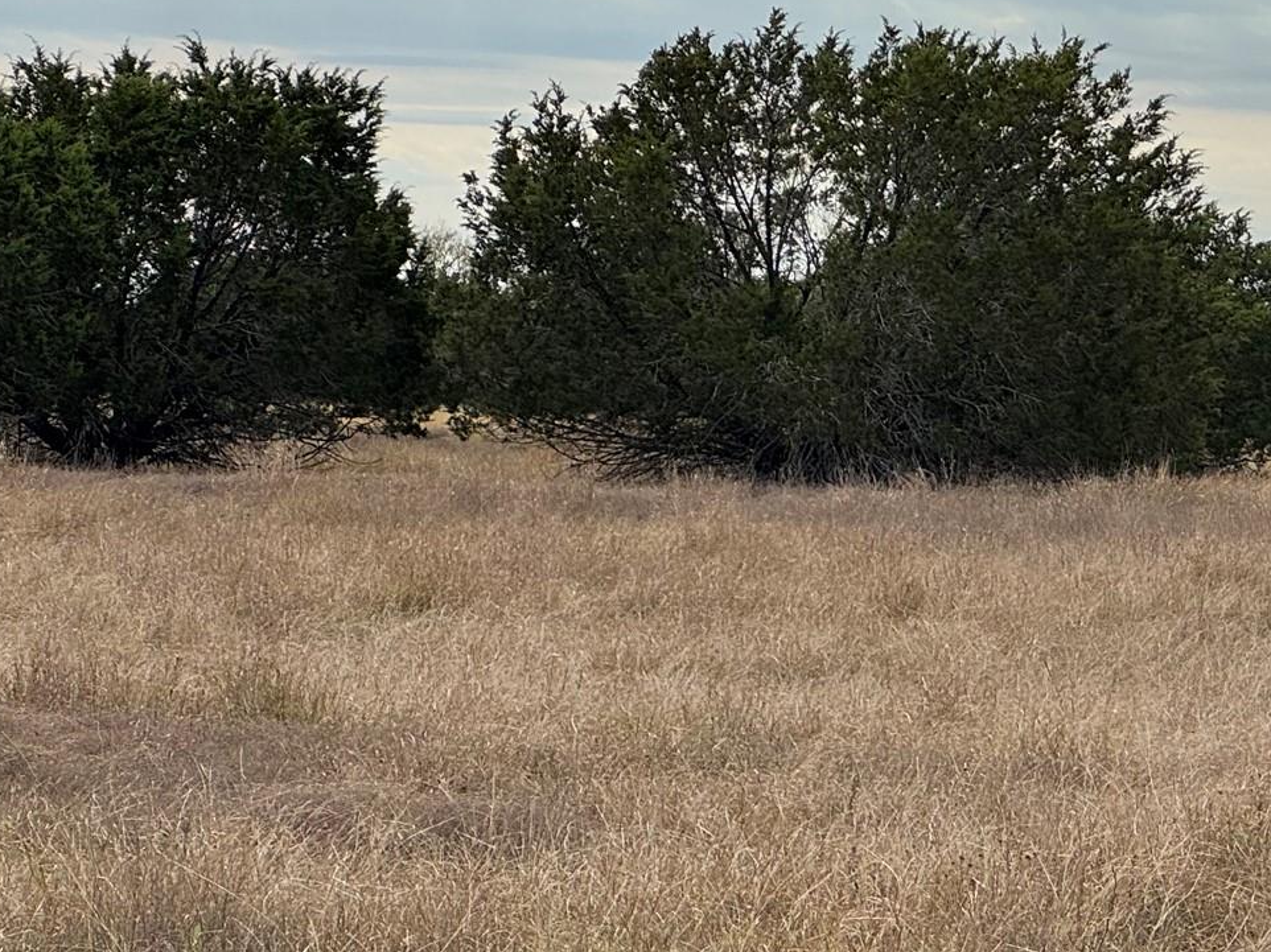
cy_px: 595
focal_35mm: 164
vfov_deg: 9.0
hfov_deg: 11.9
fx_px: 6020
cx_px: 1315
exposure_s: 1/1155
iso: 25
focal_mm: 9
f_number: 2.8
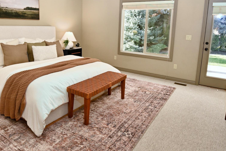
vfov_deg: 52.4
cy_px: 54
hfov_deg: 73.7
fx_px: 151
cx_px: 107
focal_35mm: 24
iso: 400
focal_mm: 10
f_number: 7.1
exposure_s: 1/125
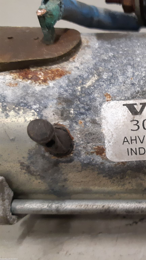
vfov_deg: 52.8
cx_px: 174
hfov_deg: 27.6
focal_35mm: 38
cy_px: 130
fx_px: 262
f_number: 1.7
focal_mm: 3.93
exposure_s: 1/50
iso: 250
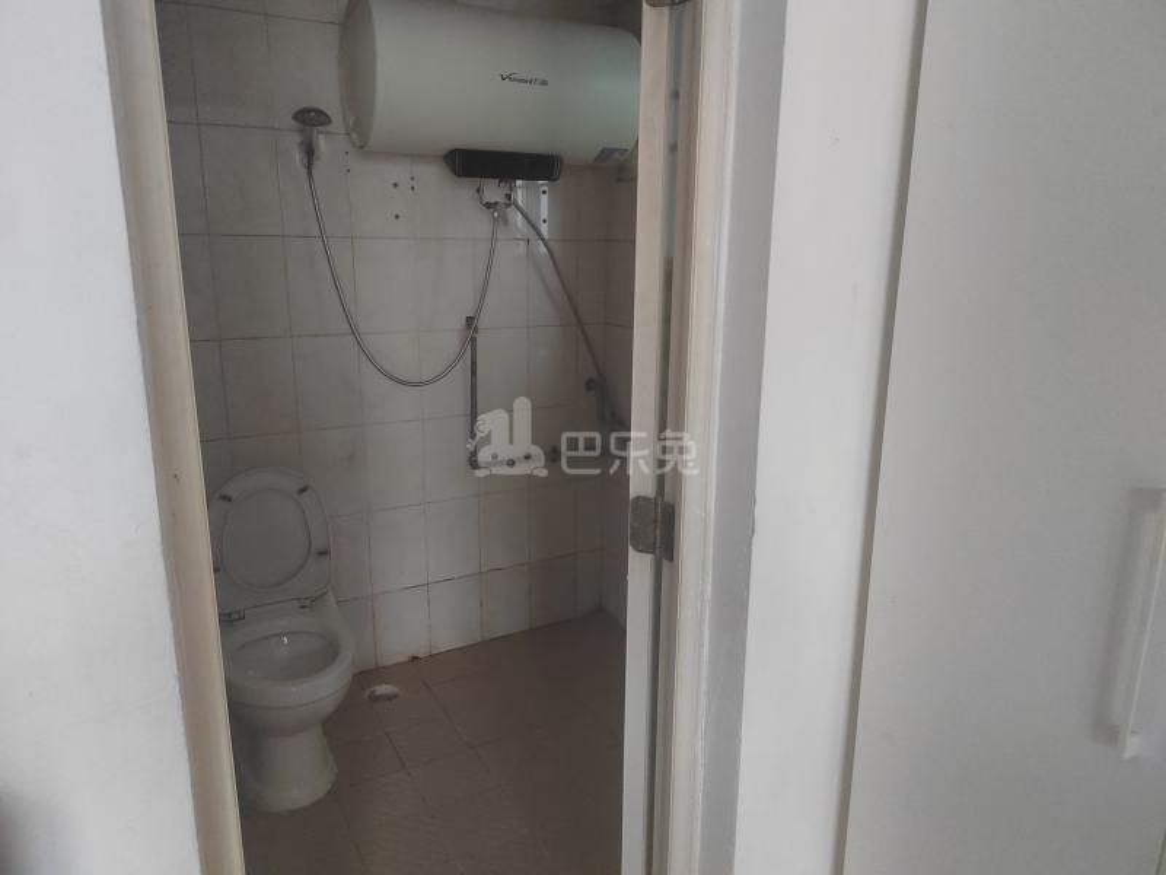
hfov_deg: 73.9
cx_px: 583
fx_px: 775
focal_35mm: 23
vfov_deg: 58.9
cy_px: 438
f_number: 1.9
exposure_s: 1/120
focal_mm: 5.52
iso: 2500
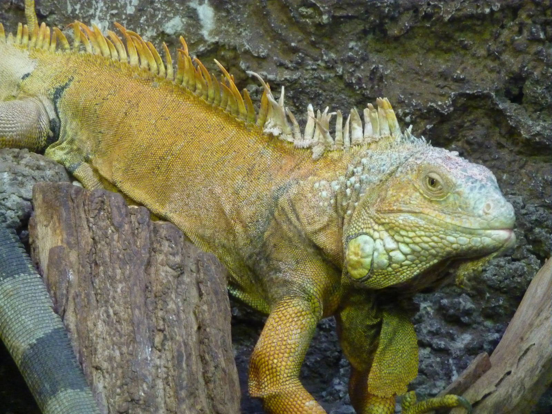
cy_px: 207
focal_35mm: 182
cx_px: 276
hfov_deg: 10.9
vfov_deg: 8.2
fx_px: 2902
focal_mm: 29.9
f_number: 4.5
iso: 800
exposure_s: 1/50
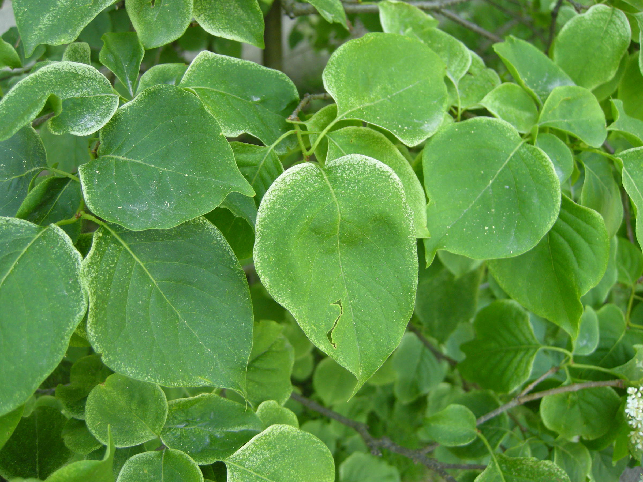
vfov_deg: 40.7
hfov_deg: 52.6
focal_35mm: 35
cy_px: 241
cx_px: 322
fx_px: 650
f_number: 2.7
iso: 120
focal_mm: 7.5
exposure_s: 1/52
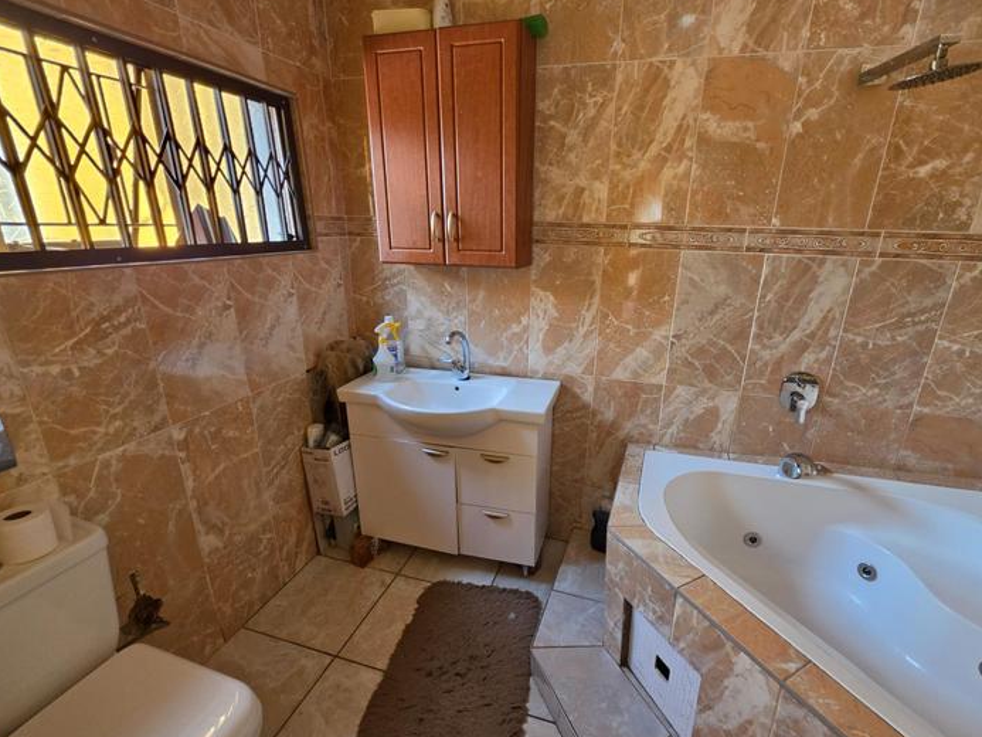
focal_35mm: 15
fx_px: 426
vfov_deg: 81.7
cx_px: 530
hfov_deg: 98.0
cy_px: 380
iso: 160
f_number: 1.9
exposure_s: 1/100
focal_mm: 2.2
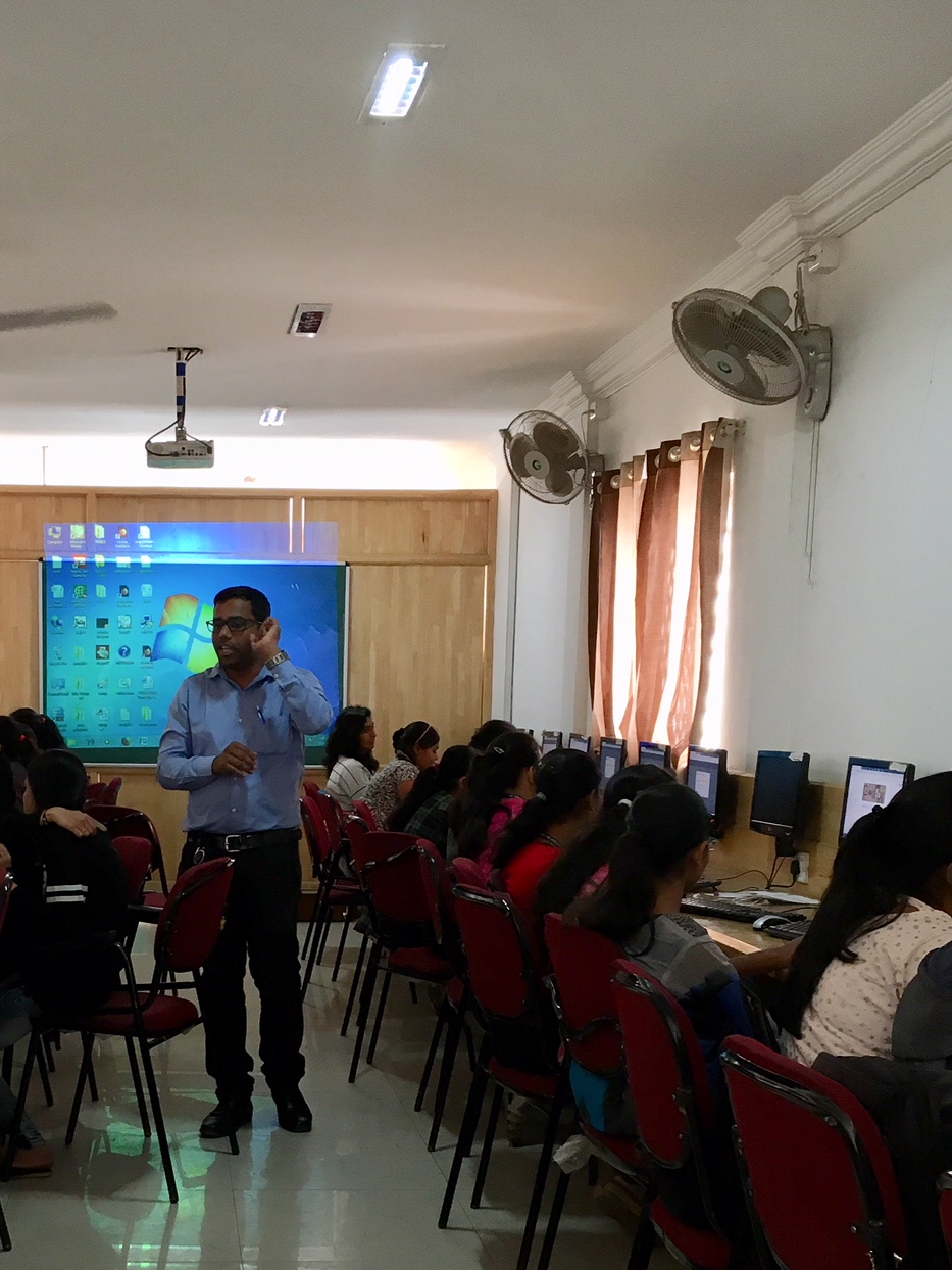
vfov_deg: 39.2
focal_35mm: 47
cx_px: 236
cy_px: 976
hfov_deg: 30.4
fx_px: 1723
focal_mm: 4.15
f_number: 2.2
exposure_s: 1/33
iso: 64
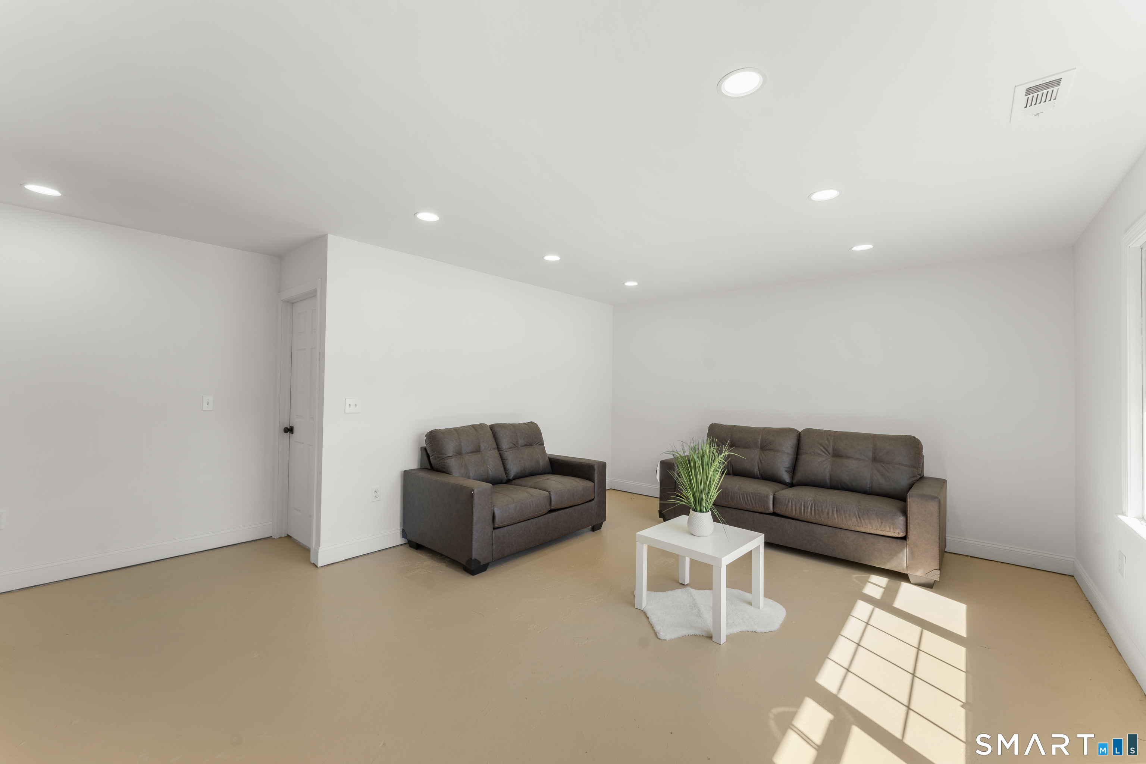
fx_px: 446
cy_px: 382
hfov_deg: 104.3
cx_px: 573
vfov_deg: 81.2
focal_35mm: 14
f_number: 8
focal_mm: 14
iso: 100
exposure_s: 1/5
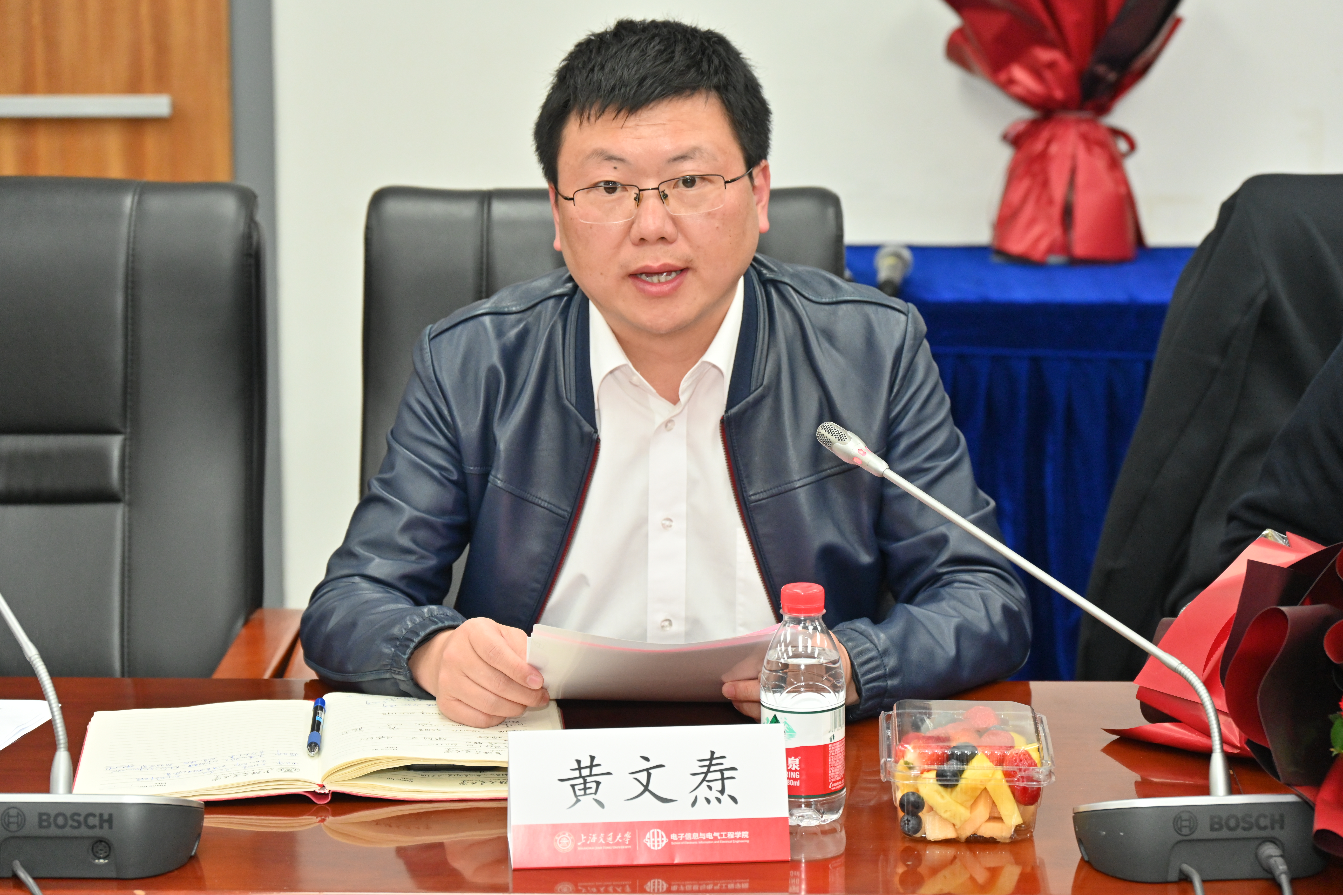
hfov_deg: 22.1
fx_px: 3432
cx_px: 672
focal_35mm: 92
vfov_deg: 14.9
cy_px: 448
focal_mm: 92
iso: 2000
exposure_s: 1/200
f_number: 6.3
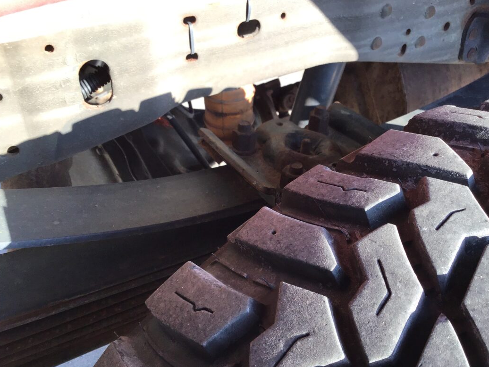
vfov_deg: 40.7
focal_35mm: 35
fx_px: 495
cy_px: 184
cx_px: 270
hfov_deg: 52.5
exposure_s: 1/120
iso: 40
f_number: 2.4
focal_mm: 3.3
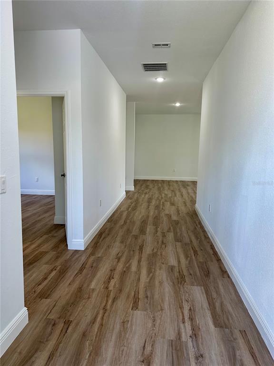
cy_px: 183
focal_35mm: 24
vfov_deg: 71.6
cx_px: 137
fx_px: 253
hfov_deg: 56.8
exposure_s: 1/120
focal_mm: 6.86
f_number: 1.78
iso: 100
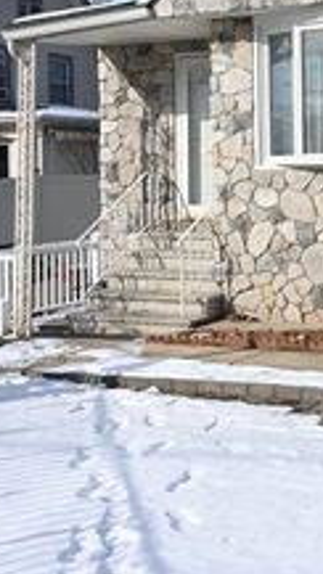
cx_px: 492
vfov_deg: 35.5
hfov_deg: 18.3
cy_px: 171
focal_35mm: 58
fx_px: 883
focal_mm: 24
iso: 250
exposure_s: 1/100
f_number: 22
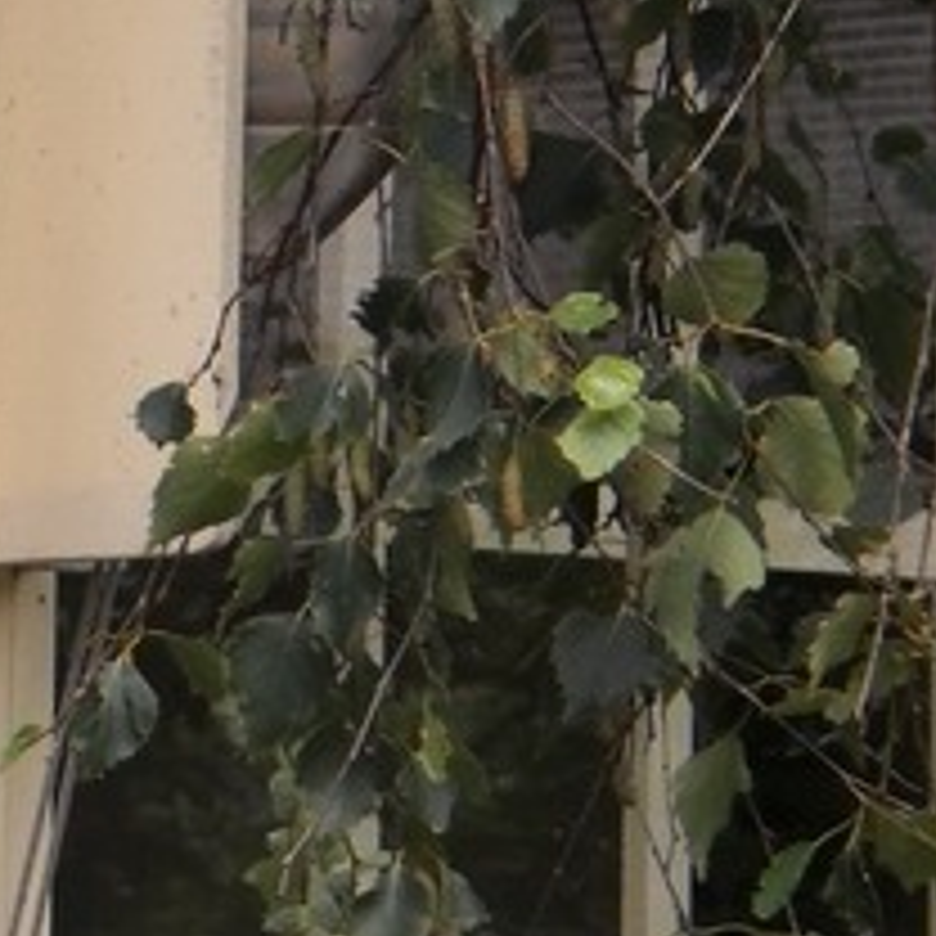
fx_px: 11227
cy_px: 958
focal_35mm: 367
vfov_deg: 4.8
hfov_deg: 4.7
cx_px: -675
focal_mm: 18.9
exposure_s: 1/100
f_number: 5.9
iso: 125
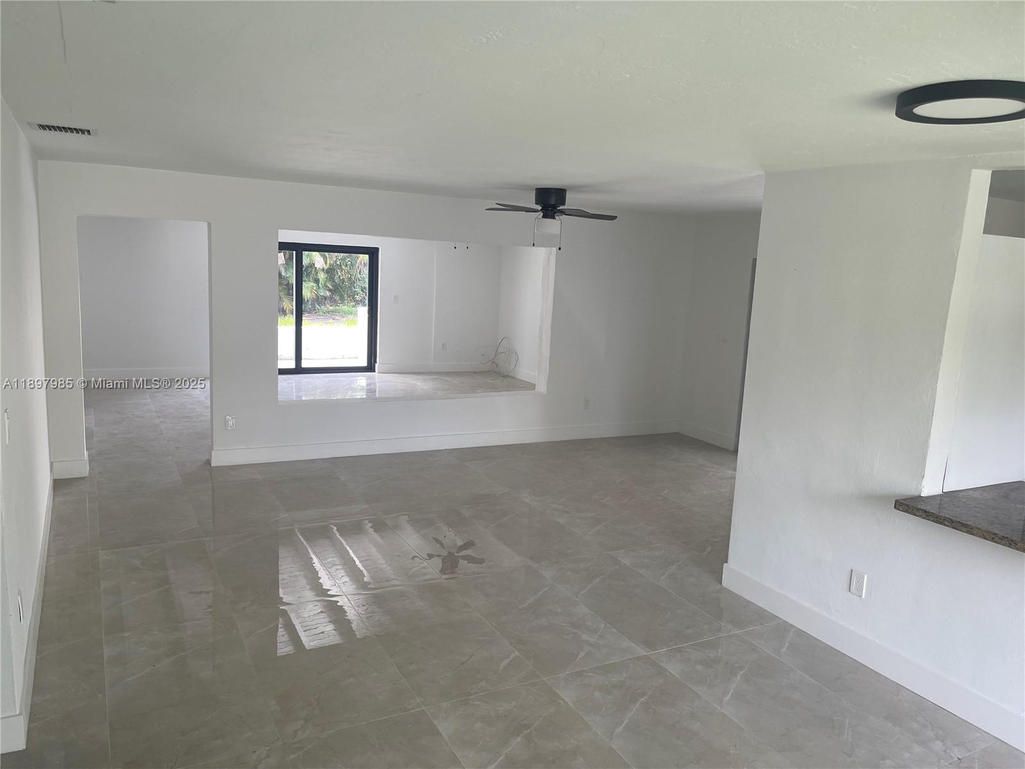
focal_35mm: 25
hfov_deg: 69.4
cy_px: 384
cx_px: 512
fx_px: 740
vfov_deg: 54.9
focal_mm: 5.1
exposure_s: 1/121
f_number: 1.6
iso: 80
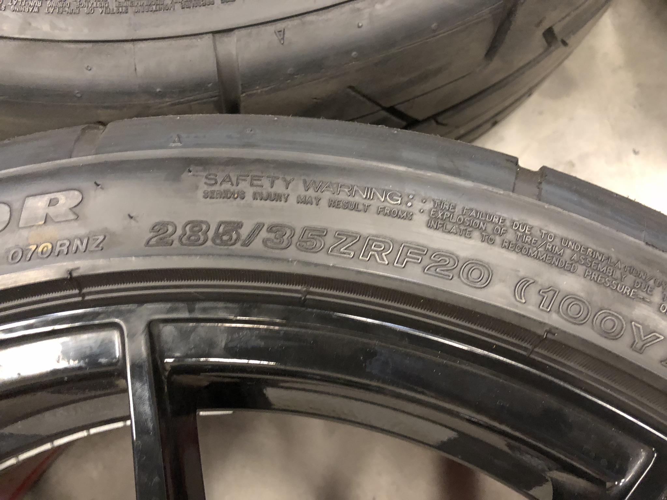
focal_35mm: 28
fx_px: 540
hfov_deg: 63.4
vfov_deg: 49.7
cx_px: 334
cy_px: 250
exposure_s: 1/4
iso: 100
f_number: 1.8
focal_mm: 4
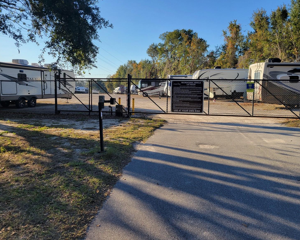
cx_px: 164
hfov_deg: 62.1
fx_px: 249
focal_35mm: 28
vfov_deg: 51.5
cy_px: 117
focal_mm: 5.4
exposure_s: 1/1262
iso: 40
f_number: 1.8
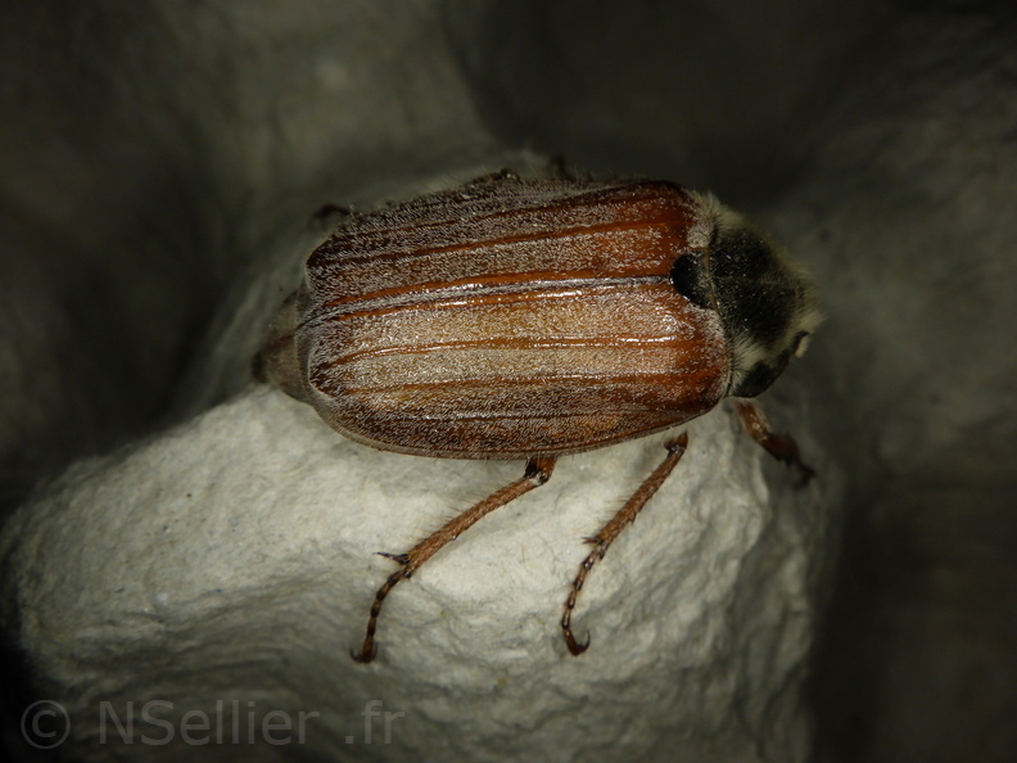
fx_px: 999
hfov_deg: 54.0
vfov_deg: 41.8
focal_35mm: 34
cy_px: 382
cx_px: 508
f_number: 4.6
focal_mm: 6.1
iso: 125
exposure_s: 1/640
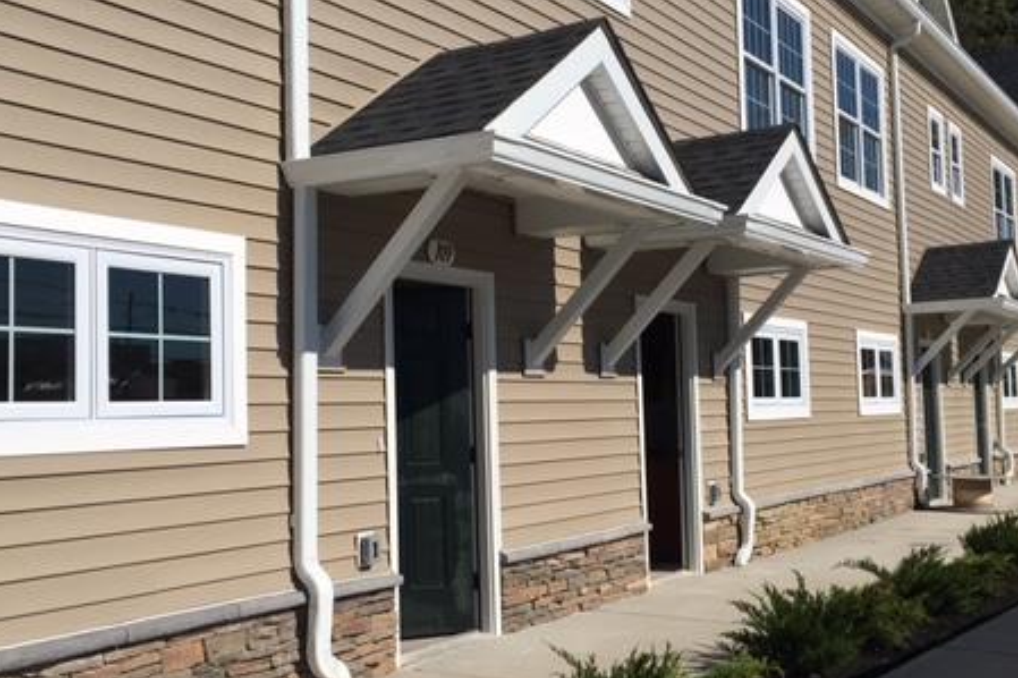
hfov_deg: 45.4
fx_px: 1215
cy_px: 324
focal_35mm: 43
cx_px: 531
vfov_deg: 31.2
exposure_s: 1/4274
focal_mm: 4.15
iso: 25
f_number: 2.2
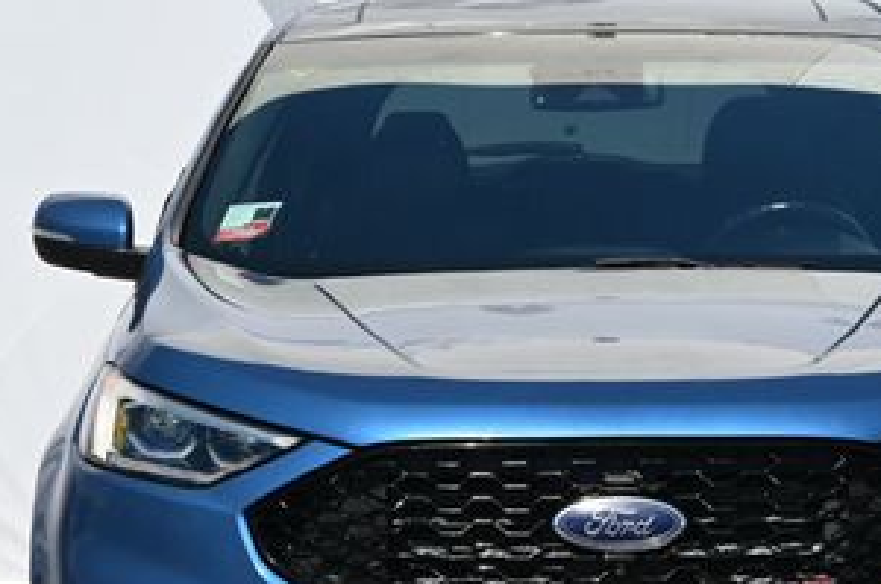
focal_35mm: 141
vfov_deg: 9.7
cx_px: 596
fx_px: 3445
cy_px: 437
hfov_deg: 14.5
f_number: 6
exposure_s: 1/320
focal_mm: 44
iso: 100
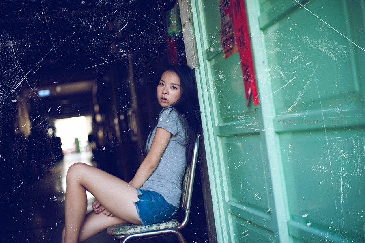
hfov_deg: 39.6
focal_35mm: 50
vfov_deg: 26.9
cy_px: 122
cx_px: 182
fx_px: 506
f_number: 1.8
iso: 320
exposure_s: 1/80
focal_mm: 50
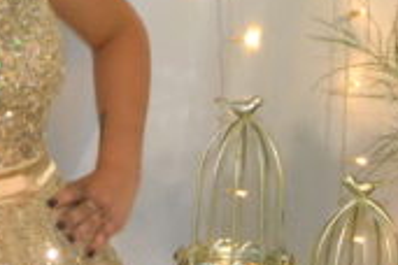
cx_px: 31
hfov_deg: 8.8
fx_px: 2565
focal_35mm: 232
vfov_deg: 5.9
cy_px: 121
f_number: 4.8
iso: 1600
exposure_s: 1/60
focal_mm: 32
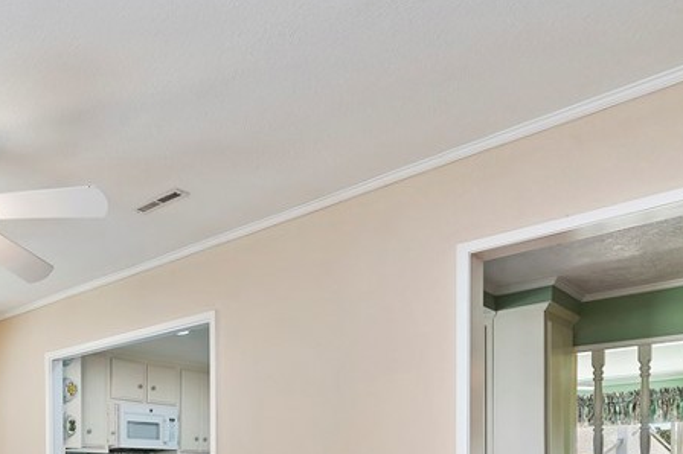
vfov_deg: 36.0
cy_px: 478
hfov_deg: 51.2
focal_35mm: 32
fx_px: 607
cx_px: 56
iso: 500
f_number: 10
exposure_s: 1/10
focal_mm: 14
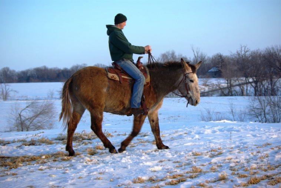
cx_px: 140
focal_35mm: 75
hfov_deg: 27.0
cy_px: 94
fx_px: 586
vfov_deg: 18.2
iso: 100
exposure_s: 1/125
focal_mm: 50
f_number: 4.5
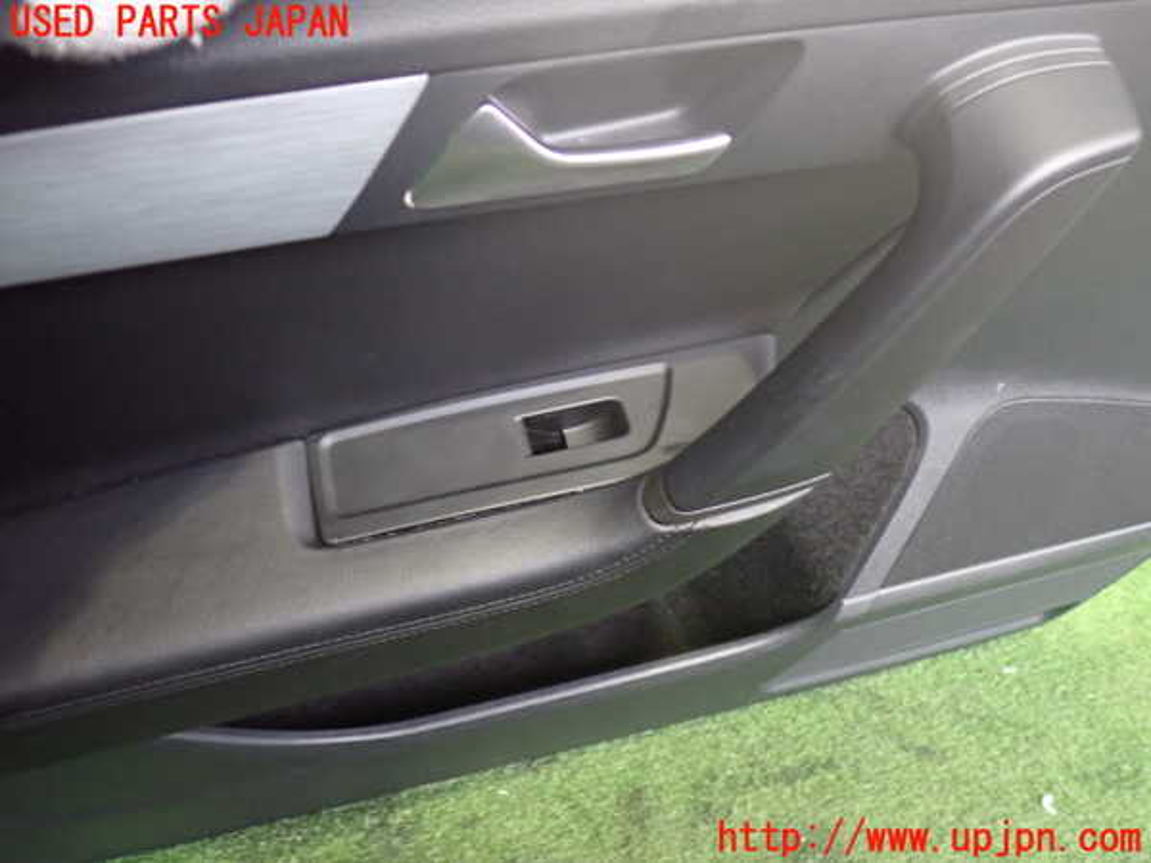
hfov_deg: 60.0
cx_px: 576
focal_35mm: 30
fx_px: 998
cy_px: 432
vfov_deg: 46.8
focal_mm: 5.4
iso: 800
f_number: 2.3
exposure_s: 1/25
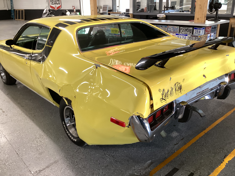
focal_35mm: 31
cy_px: 88
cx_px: 118
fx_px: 210
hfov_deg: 58.4
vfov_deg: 45.4
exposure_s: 1/50
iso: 200
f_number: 2.4
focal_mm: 3.3
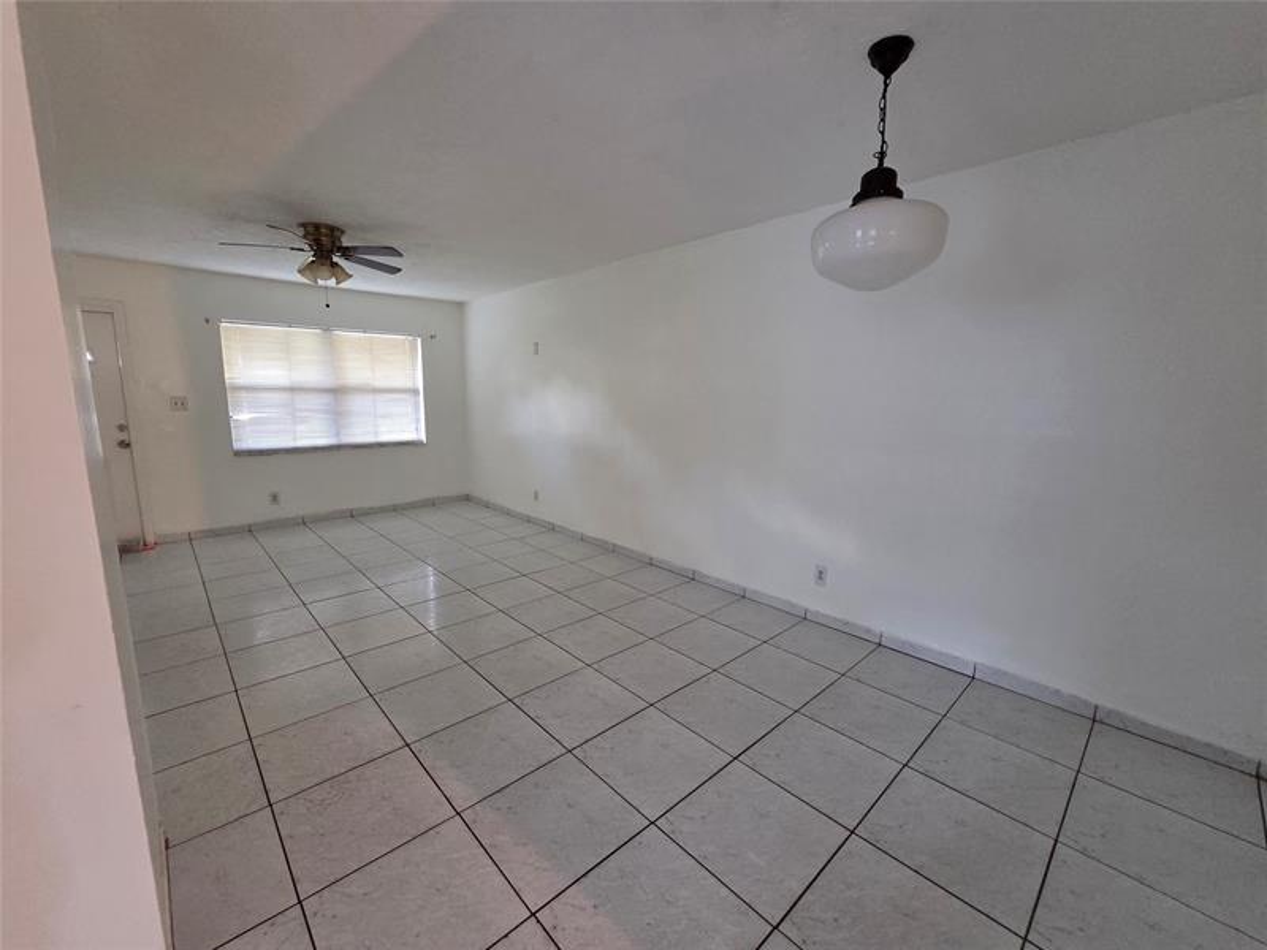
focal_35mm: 13
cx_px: 634
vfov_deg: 89.9
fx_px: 476
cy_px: 475
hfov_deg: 106.2
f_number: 2.2
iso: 1250
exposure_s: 1/60
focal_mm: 2.2
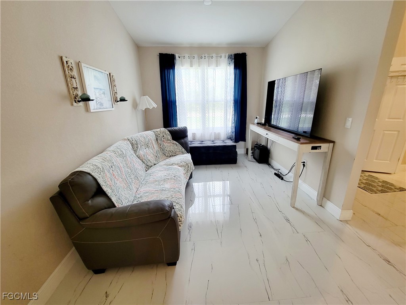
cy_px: 152
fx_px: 152
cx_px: 203
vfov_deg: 89.9
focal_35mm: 13
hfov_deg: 106.2
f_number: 2.2
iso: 125
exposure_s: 1/60.2
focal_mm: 2.2
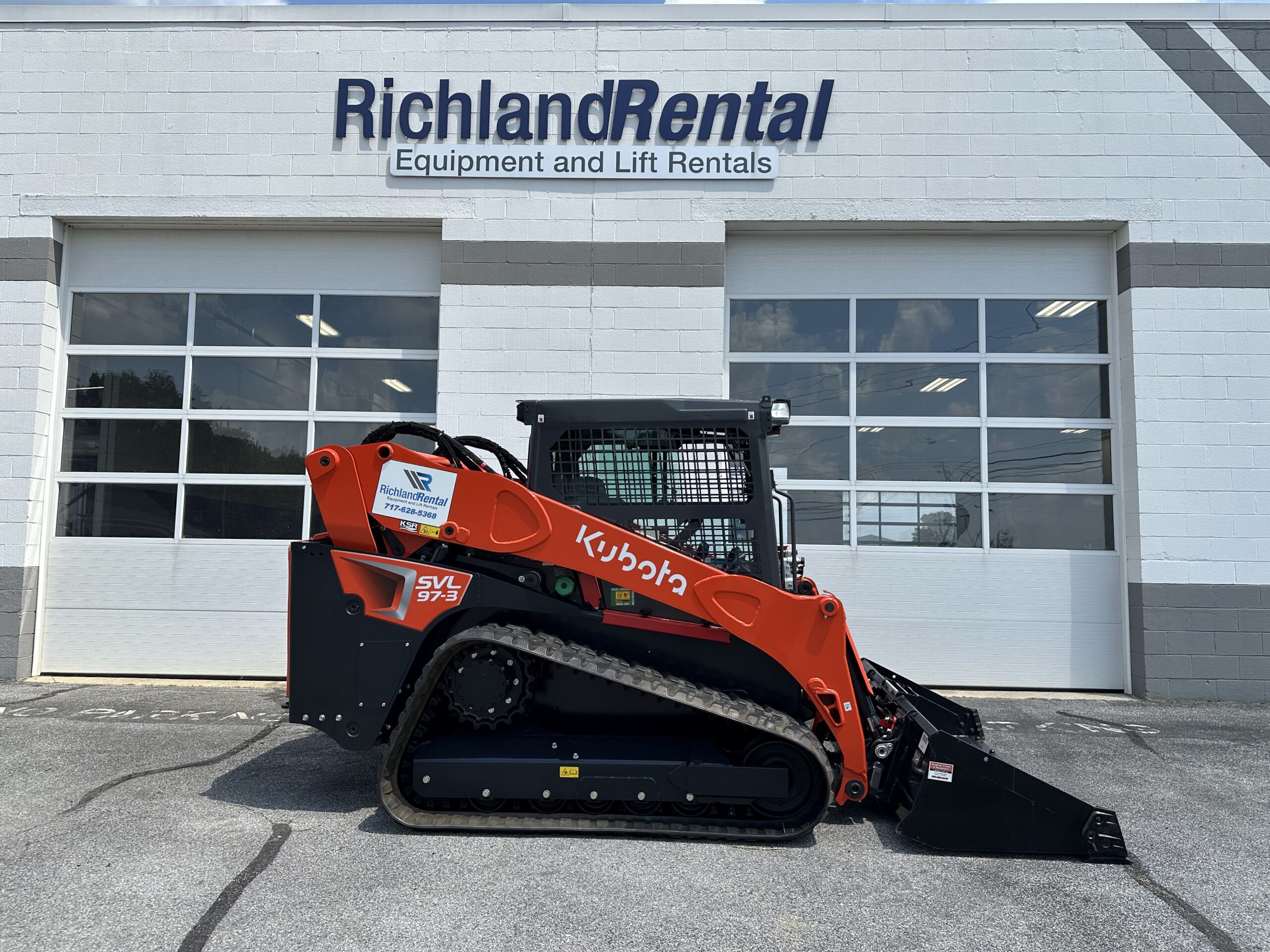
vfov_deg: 56.8
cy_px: 476
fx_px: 881
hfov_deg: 71.6
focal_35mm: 24
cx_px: 635
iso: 80
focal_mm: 6.86
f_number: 1.78
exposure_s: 1/5000
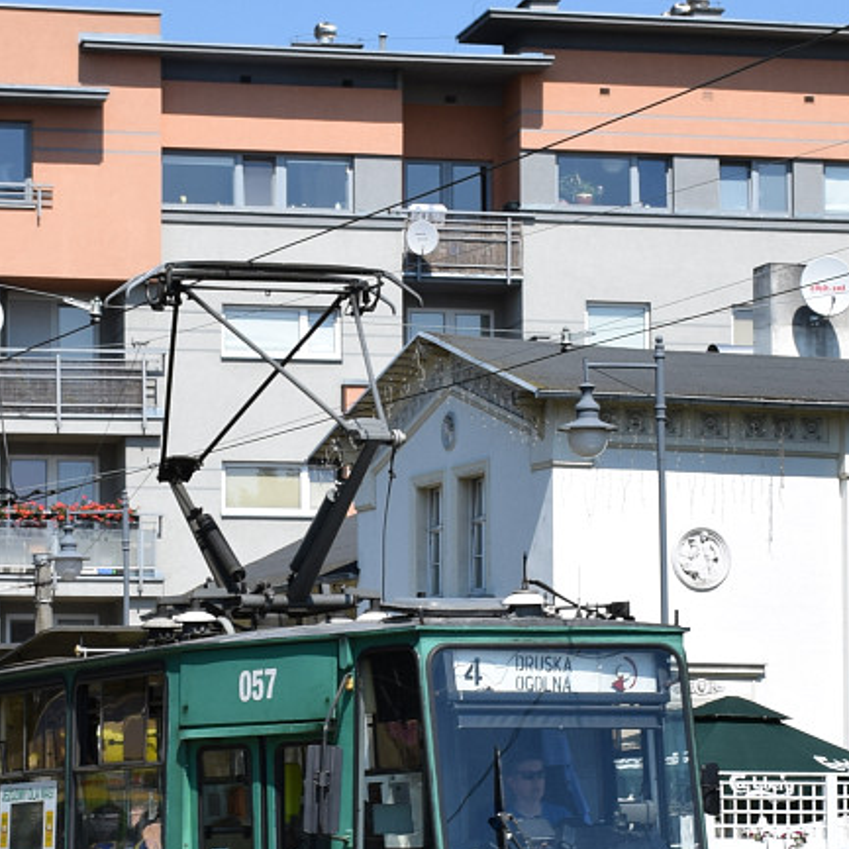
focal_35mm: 113
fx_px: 3136
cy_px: 702
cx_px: 345
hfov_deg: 15.4
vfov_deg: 15.3
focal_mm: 32
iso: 100
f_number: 9
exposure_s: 1/250
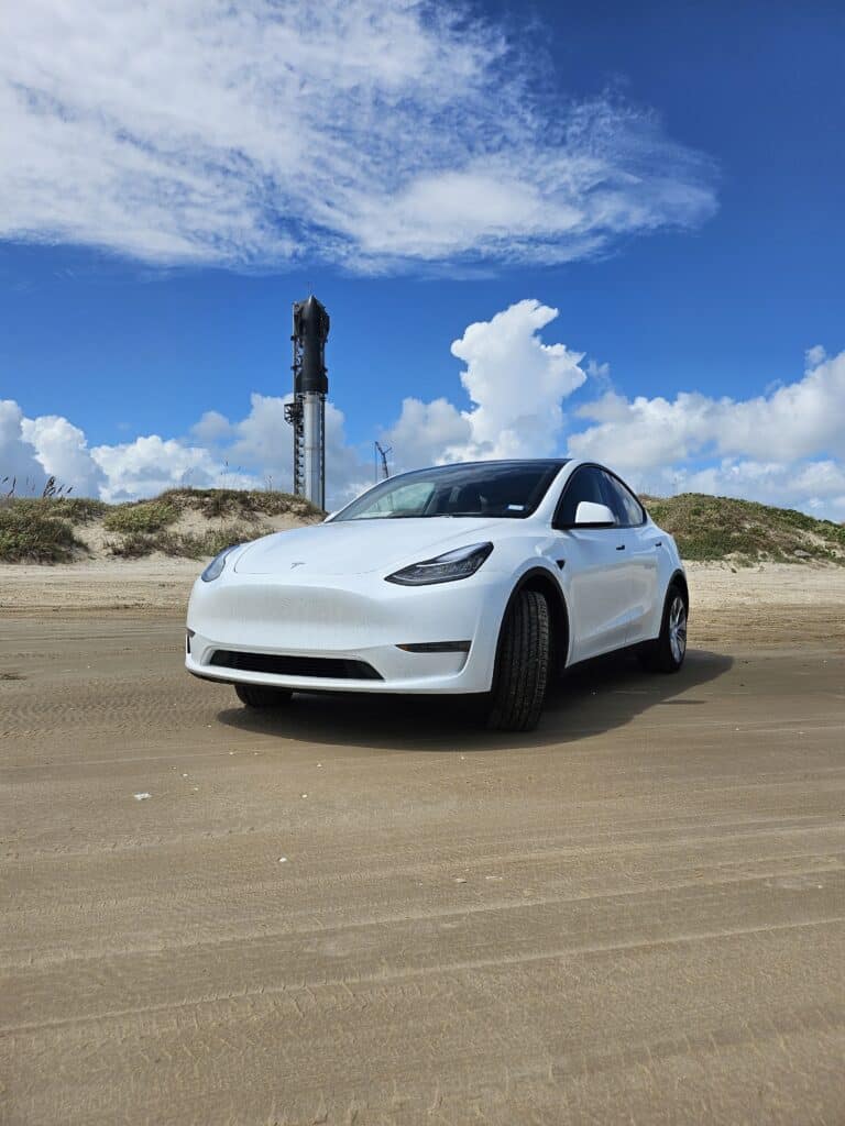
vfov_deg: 71.6
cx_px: 422
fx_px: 781
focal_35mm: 24
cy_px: 563
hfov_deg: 56.8
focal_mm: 5
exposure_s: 1/9365
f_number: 1.8
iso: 50
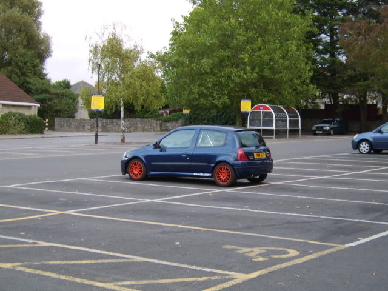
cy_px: 146
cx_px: 194
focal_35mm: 54
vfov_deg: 27.0
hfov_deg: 35.5
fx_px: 605
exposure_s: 1/32
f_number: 3.5
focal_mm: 14.04
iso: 71
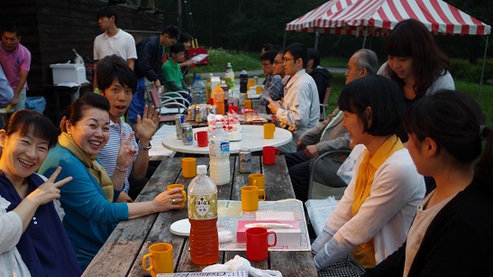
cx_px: 224
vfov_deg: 30.8
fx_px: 496
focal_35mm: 38
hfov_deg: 52.7
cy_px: 190
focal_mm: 21.25
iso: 800
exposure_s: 1/50
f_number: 4
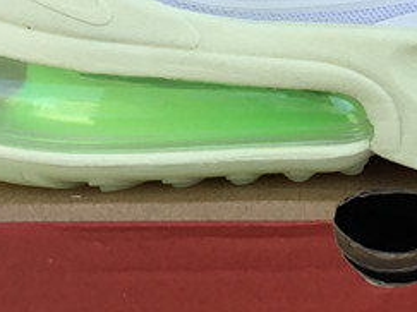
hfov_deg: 16.8
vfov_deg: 12.8
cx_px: 396
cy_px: 44
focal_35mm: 115
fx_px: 1385
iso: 25
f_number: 2.4
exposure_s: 1/287
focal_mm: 3.3
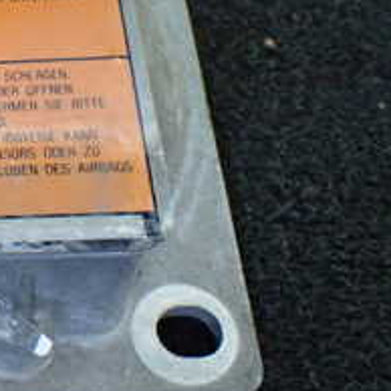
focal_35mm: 82
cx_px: -212
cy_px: 62
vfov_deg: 20.8
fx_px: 1048
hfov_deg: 18.5
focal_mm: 5.4
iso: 640
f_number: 2.3
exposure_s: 1/125
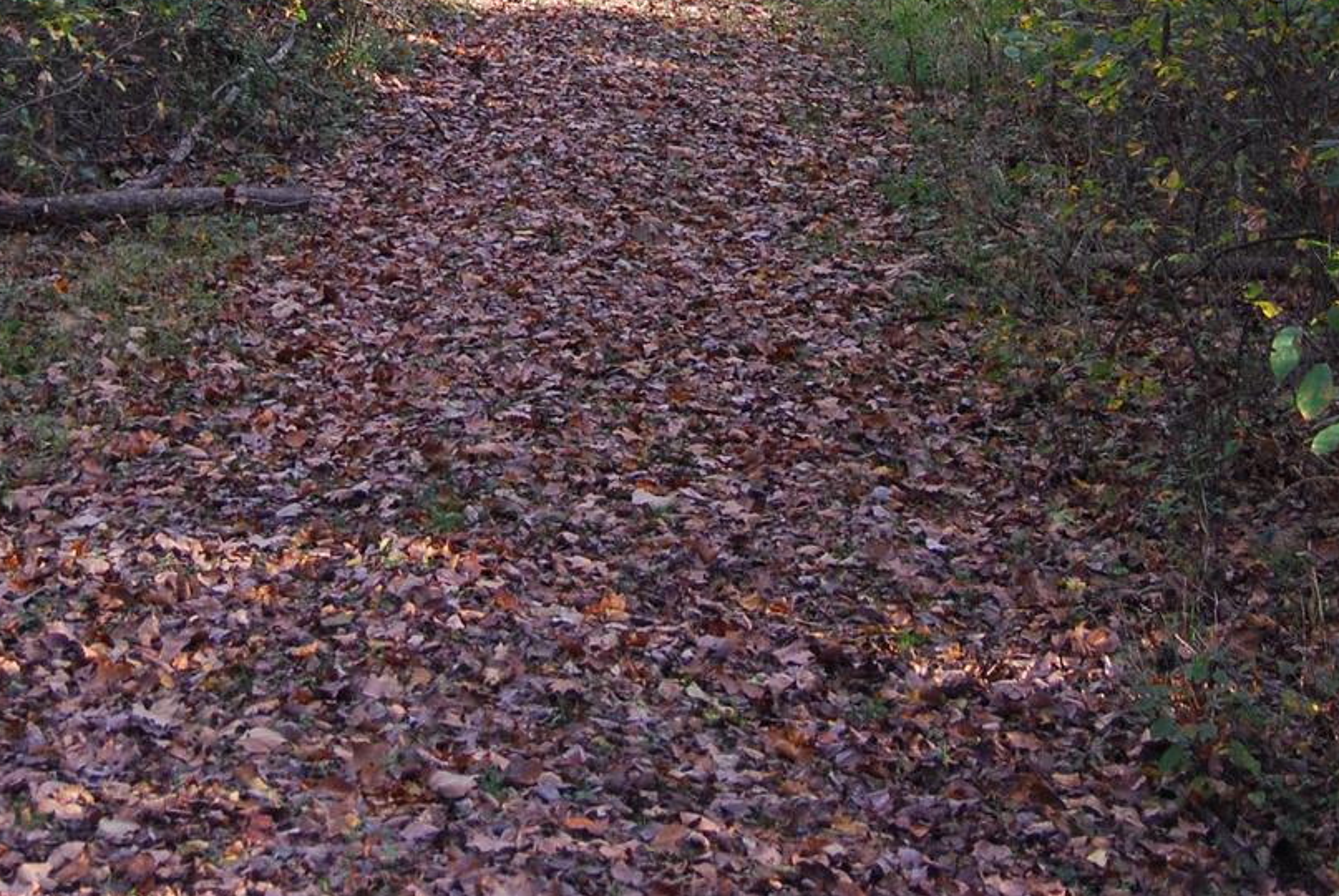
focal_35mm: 99
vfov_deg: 13.4
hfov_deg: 20.6
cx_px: 611
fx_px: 3686
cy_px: -216
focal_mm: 26
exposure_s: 1/60
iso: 320
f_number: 4
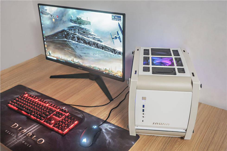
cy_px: 76
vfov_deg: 36.9
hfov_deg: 53.1
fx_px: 227
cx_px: 114
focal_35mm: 36
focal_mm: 36
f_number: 4
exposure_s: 1/15
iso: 400
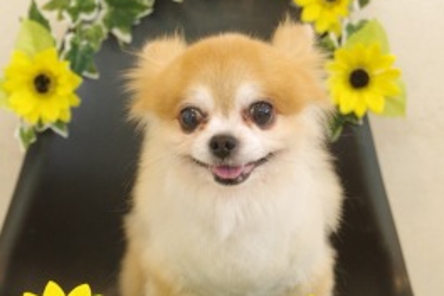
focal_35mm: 97
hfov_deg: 21.0
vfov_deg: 14.1
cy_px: 177
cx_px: 222
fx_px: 1196
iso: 1600
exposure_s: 1/100
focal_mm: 43
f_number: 4
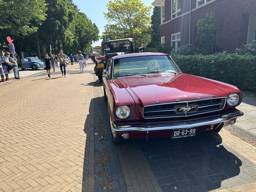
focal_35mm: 24
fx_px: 177
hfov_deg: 71.6
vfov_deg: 56.8
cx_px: 128
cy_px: 96
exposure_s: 1/2353
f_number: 1.78
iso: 80
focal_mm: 6.86
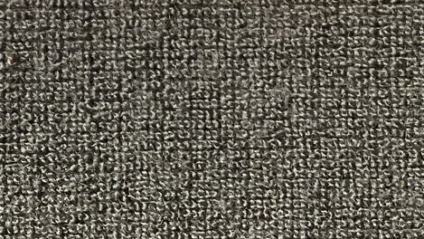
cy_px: -165
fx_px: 1226
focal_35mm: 109
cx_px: 131
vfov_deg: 10.6
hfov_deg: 19.5
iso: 80
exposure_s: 1/50
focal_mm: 3.3
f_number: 2.4
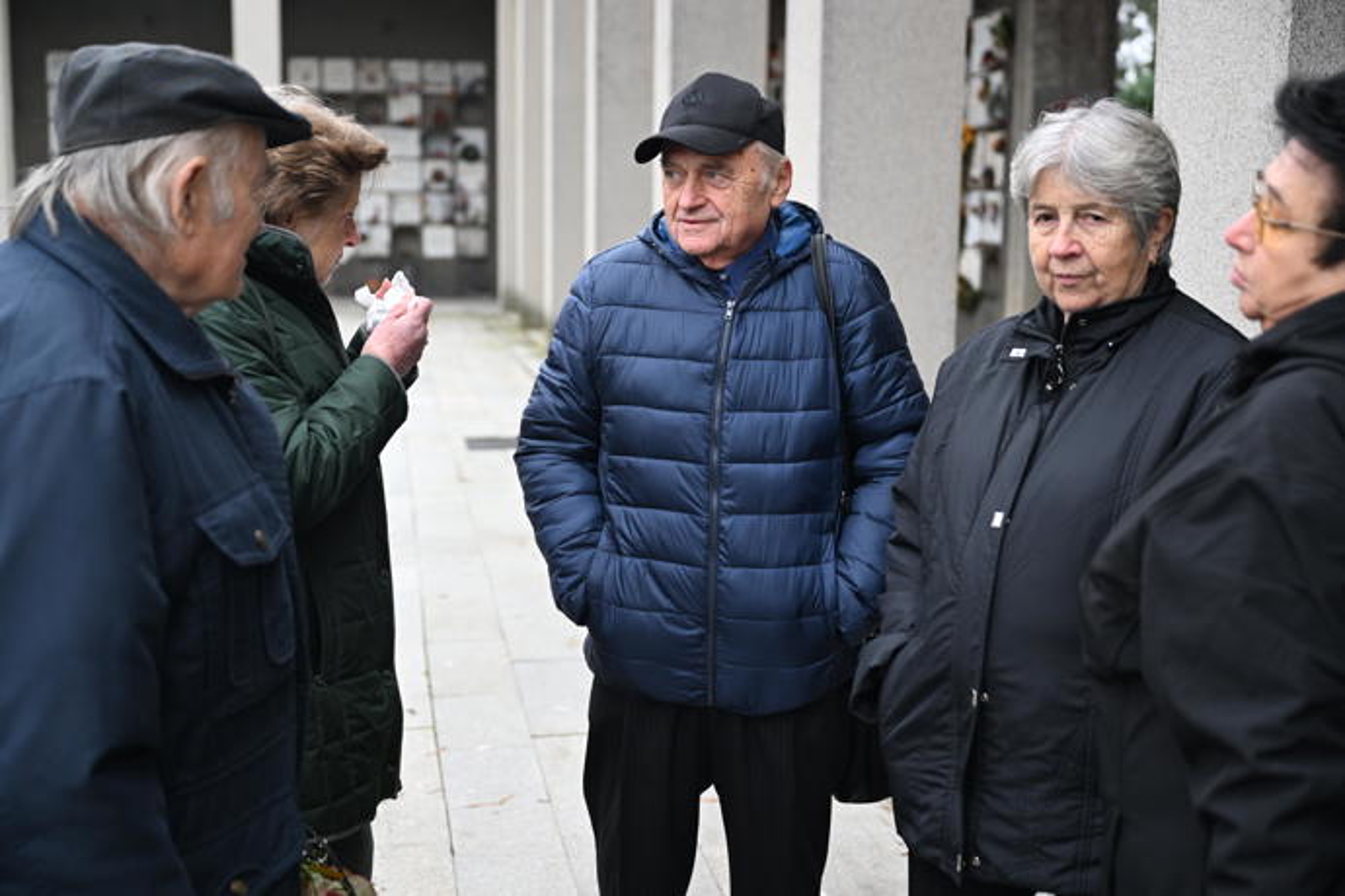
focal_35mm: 46
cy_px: 448
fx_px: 1718
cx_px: 672
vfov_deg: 29.2
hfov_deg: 42.7
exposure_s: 1/800
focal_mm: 46
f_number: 2.8
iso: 1000
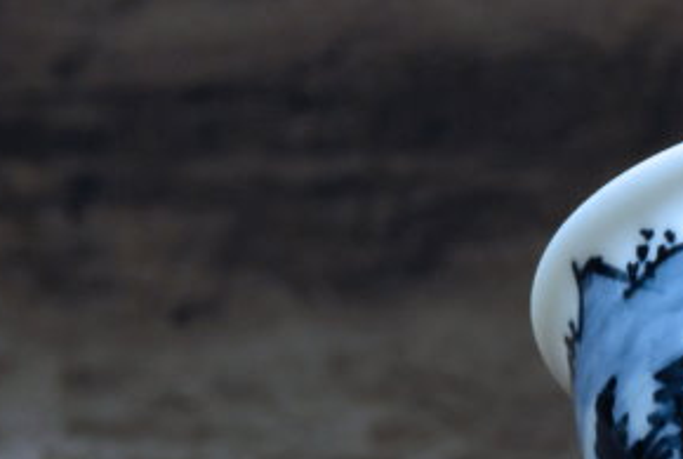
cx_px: 929
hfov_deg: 4.4
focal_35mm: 461
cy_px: 348
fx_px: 8778
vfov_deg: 3.0
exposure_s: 1/25
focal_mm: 105
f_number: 13
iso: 400
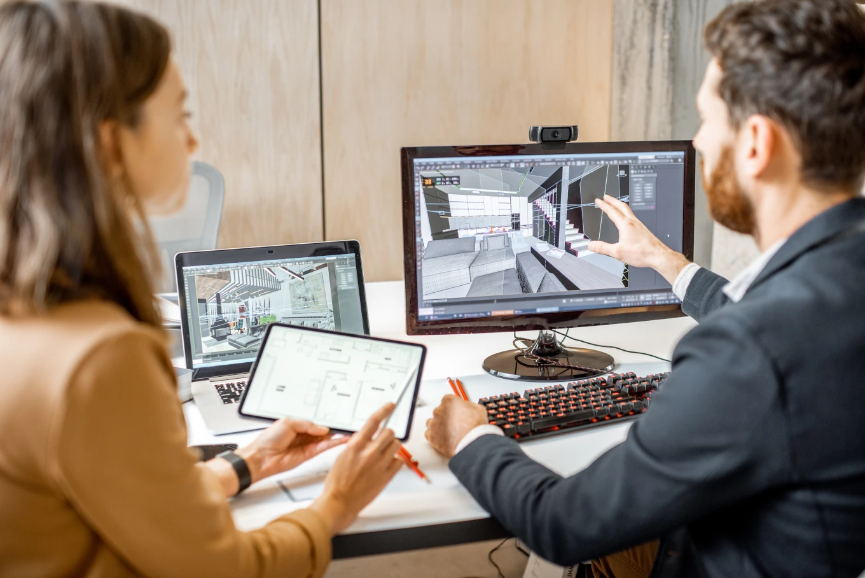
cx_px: 432
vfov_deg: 37.9
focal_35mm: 35
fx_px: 841
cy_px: 289
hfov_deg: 54.4
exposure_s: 1/160
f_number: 2.2
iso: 500
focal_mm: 35
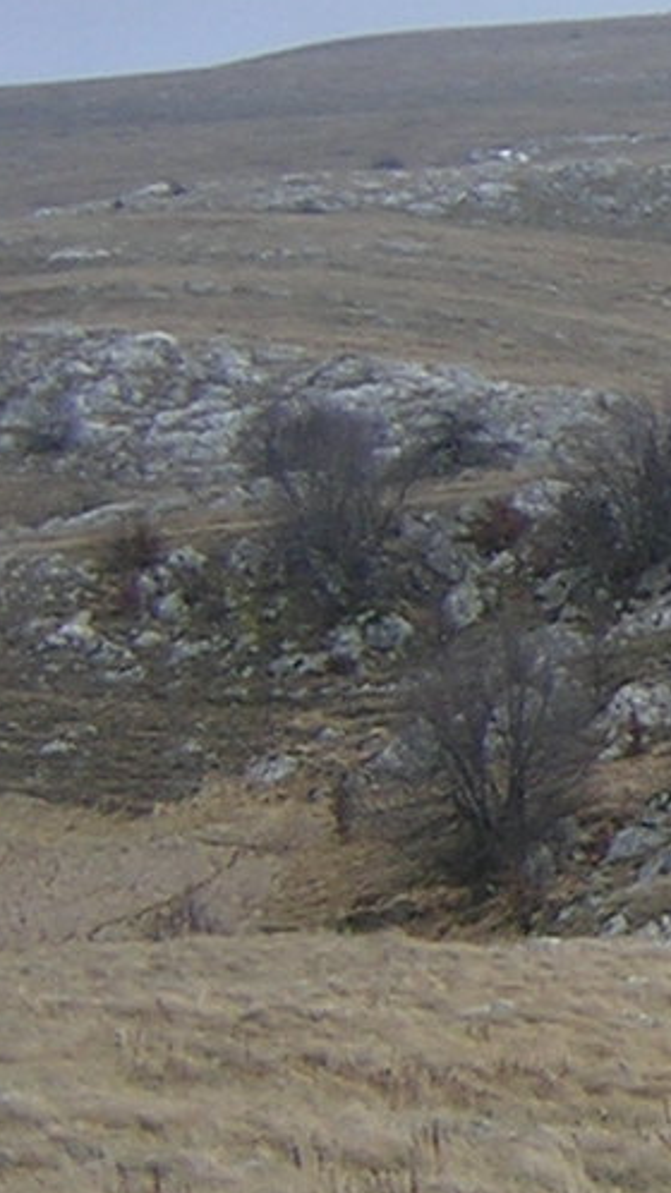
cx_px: 1572
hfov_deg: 8.8
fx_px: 3987
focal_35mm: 126
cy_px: 453
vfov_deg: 17.0
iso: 100
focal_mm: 4.7
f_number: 2.6
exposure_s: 1/109
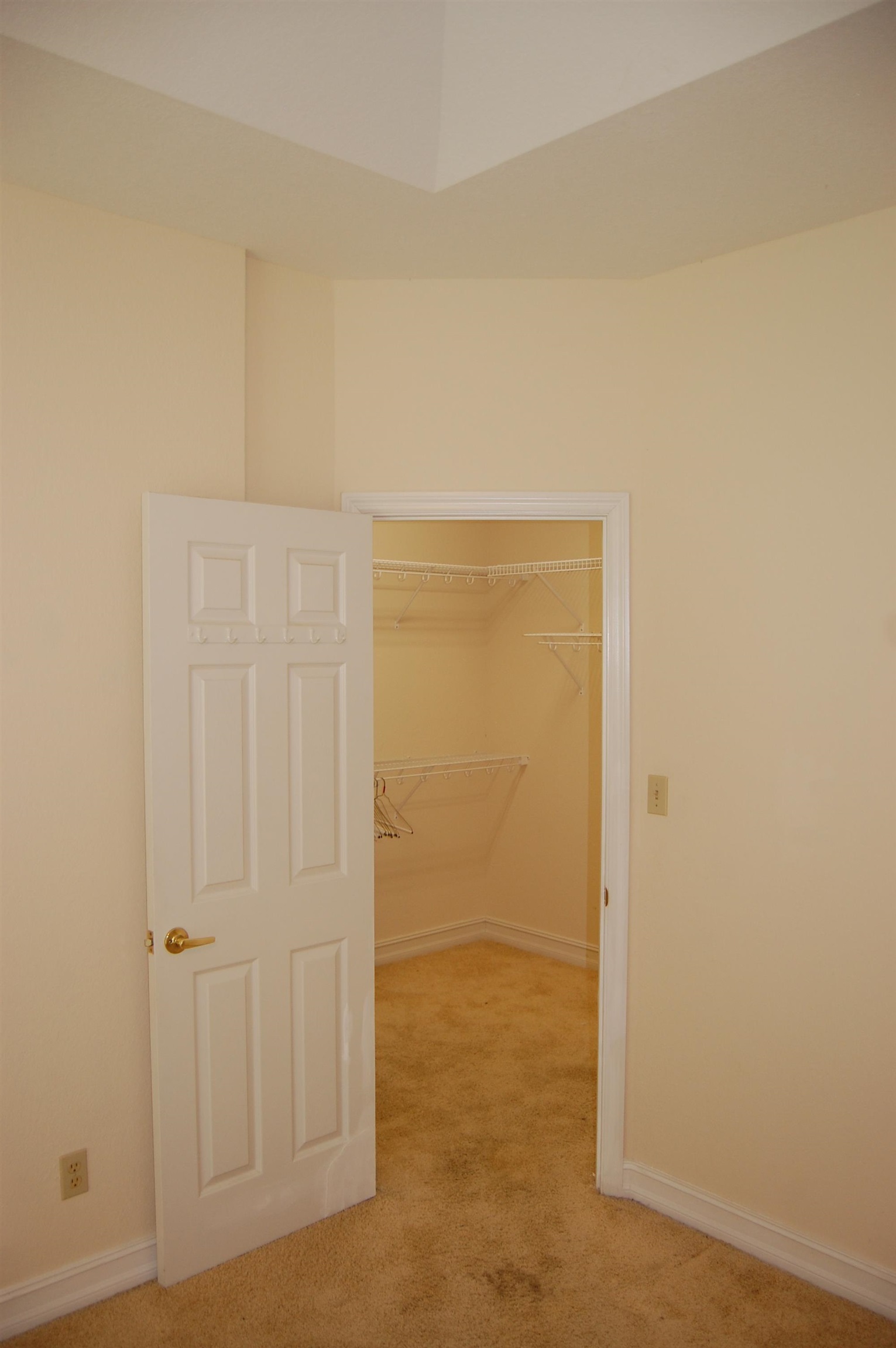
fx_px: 1010
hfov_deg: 47.8
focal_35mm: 27
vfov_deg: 67.4
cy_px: 674
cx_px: 448
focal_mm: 18
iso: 400
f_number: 3.5
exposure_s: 1/60
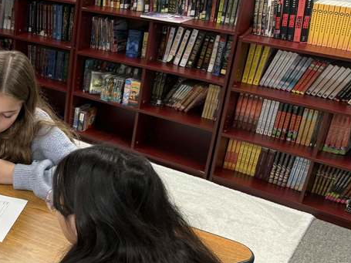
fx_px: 547
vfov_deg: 26.9
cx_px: -35
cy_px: 165
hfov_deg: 31.5
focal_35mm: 54
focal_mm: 6.76
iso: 160
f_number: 1.78
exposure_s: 1/60
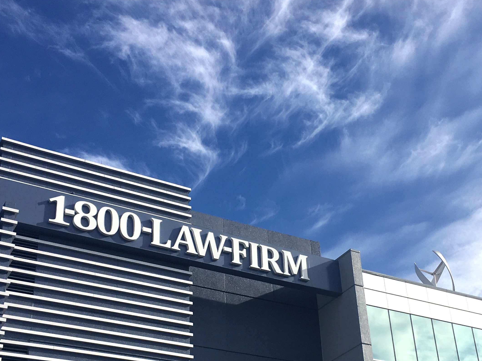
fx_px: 766
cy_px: 264
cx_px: 280
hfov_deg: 34.9
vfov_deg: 26.3
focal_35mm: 55
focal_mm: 4.15
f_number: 2.2
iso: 25
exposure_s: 1/2404
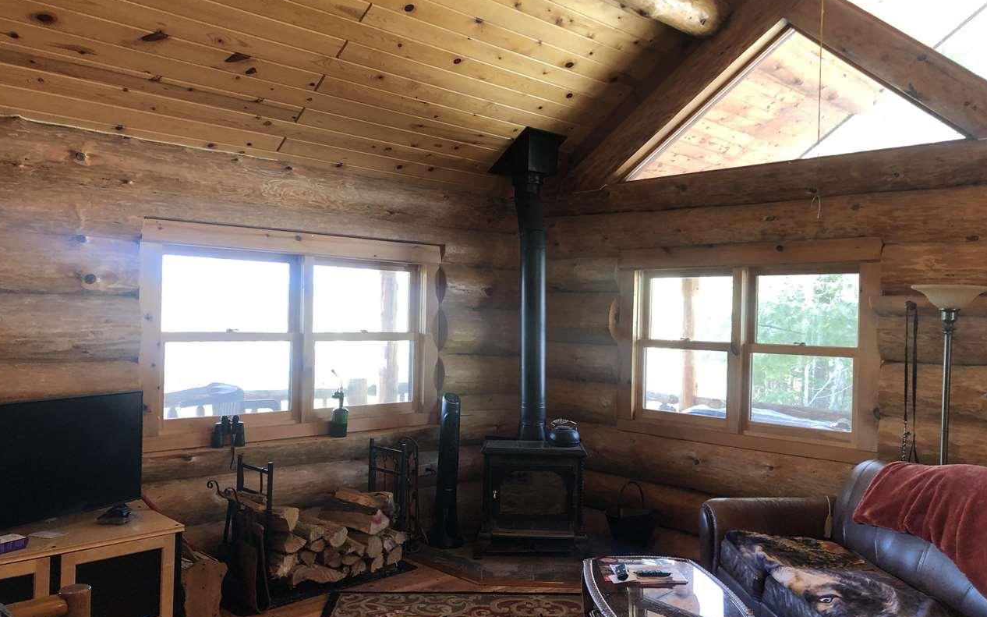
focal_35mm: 30
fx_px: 807
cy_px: 328
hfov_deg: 62.9
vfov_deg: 41.8
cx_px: 493
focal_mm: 3.99
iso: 40
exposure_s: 1/24
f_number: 1.8
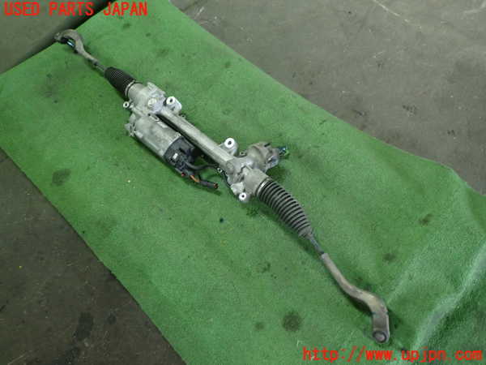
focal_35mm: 30
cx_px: 243
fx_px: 421
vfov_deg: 46.8
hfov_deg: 60.0
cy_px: 182
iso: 320
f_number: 2.3
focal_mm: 5.4
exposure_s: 1/30
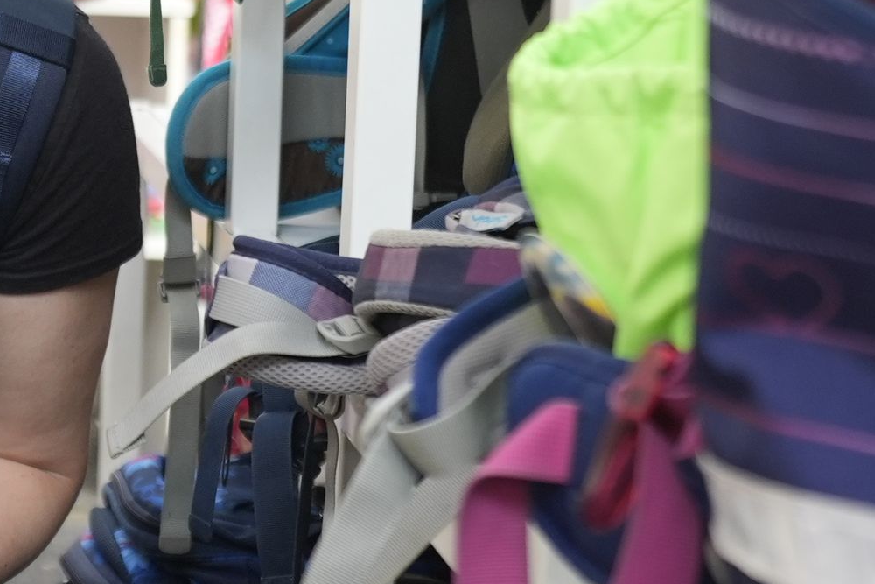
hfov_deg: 15.6
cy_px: 7
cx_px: -75
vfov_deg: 10.6
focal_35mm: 128
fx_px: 3111
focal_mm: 32
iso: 640
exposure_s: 1/320
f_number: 2.8
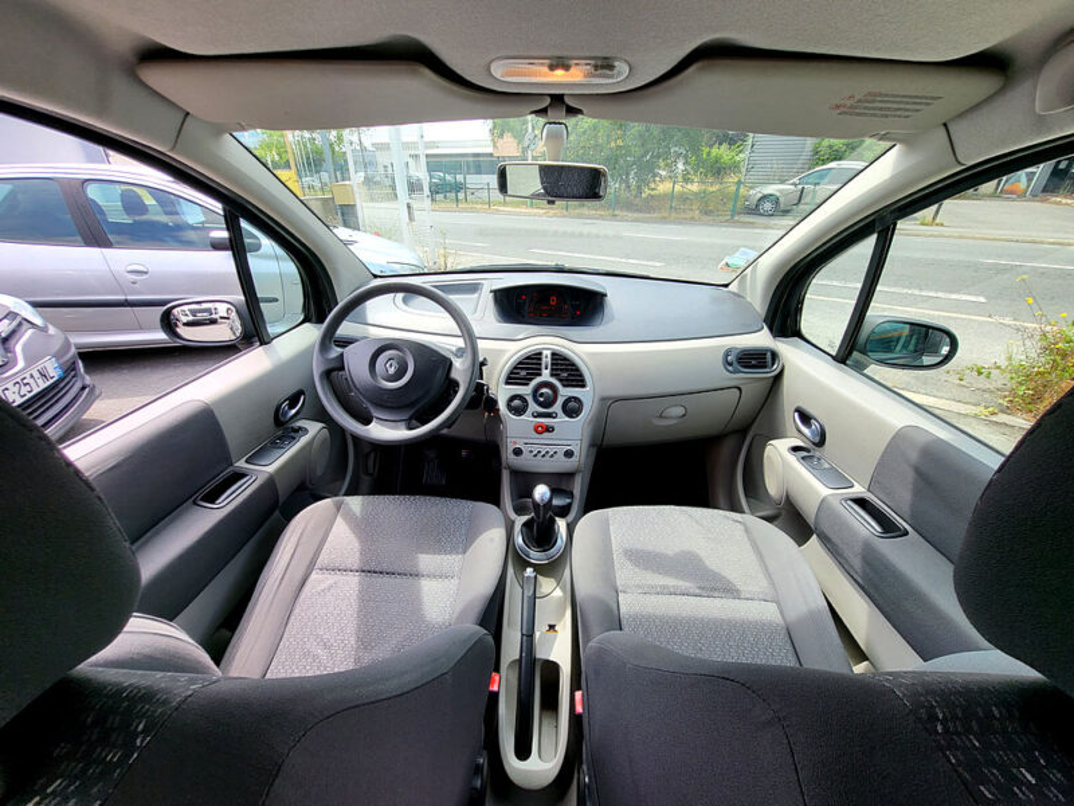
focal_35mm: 13
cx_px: 537
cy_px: 403
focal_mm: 1.74
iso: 32
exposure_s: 1/245
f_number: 2.2
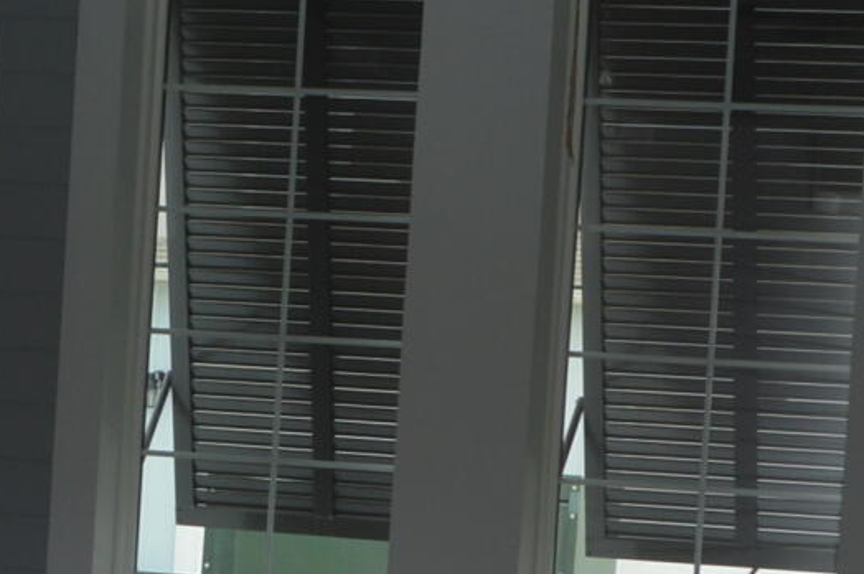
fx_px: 4530
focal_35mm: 189
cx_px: 64
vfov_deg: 7.2
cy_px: 599
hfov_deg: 10.8
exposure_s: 1/160
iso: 100
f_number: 6.3
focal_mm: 22
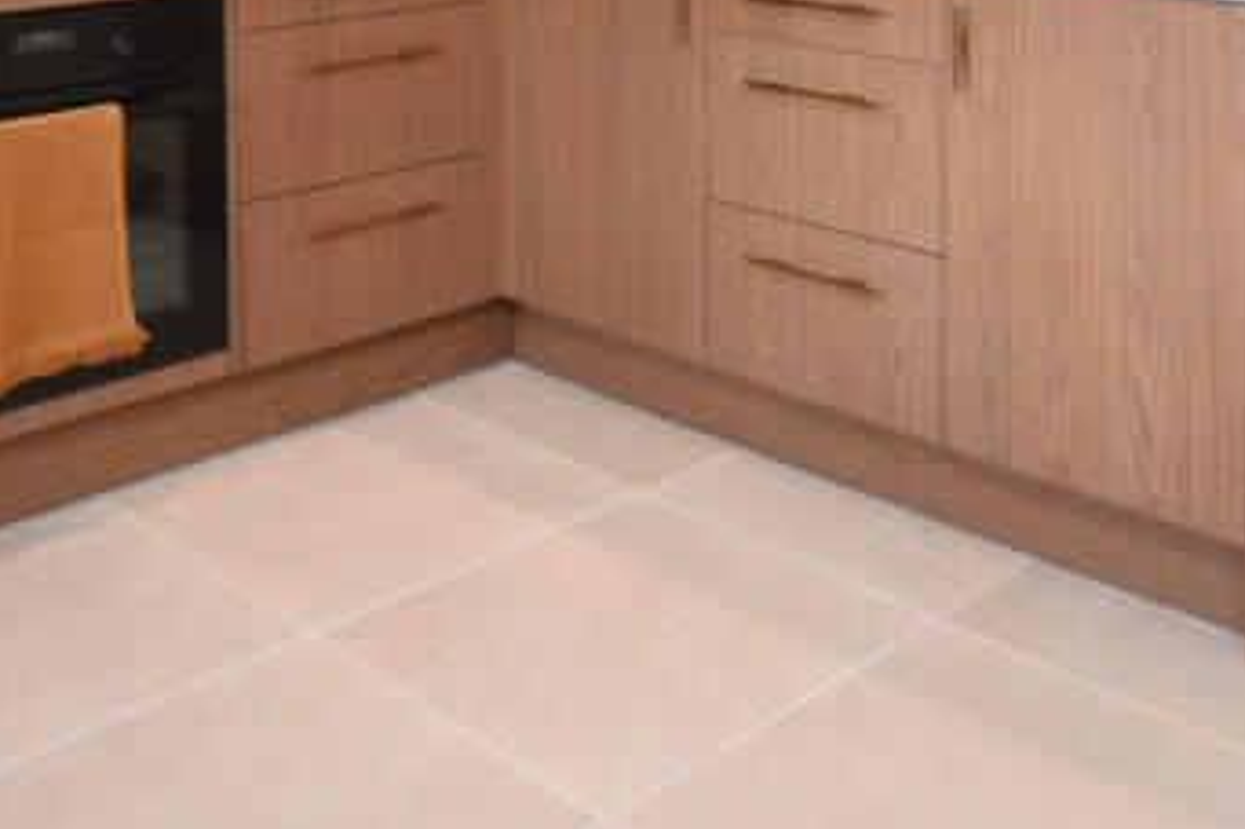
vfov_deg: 26.2
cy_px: -192
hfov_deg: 43.1
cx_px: 807
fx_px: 1555
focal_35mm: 45
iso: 400
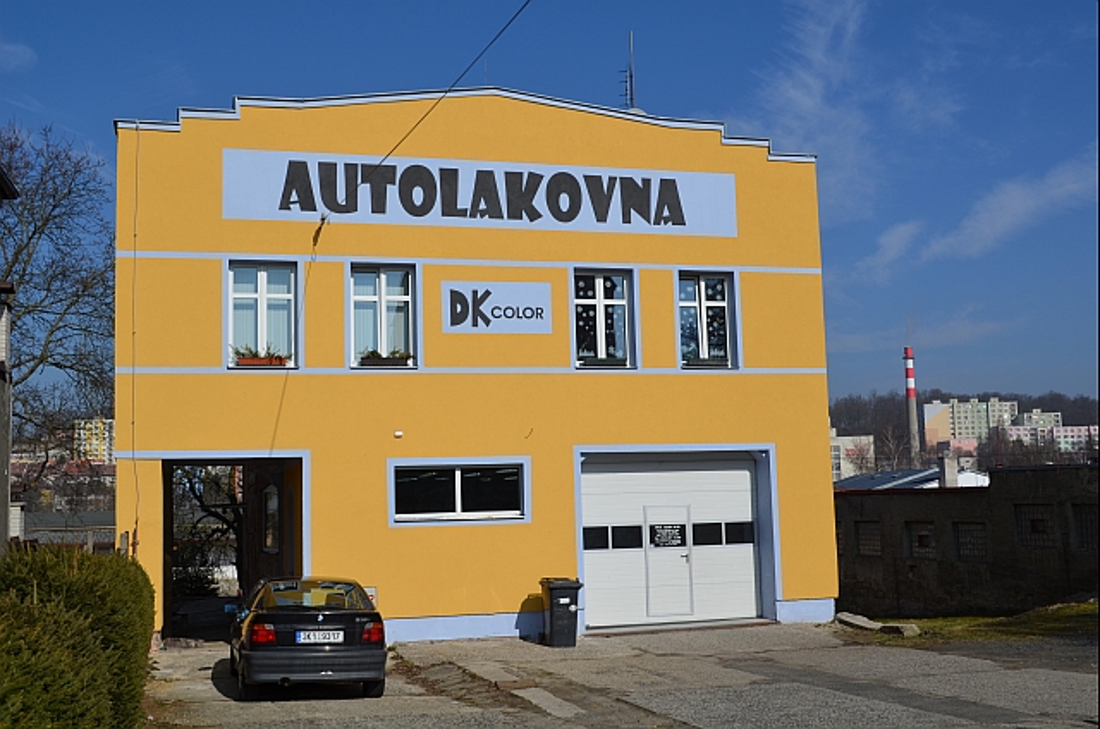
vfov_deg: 34.1
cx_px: 550
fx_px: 1189
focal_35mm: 39
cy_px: 364
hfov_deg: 49.6
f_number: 10
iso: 100
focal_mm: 26
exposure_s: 1/400
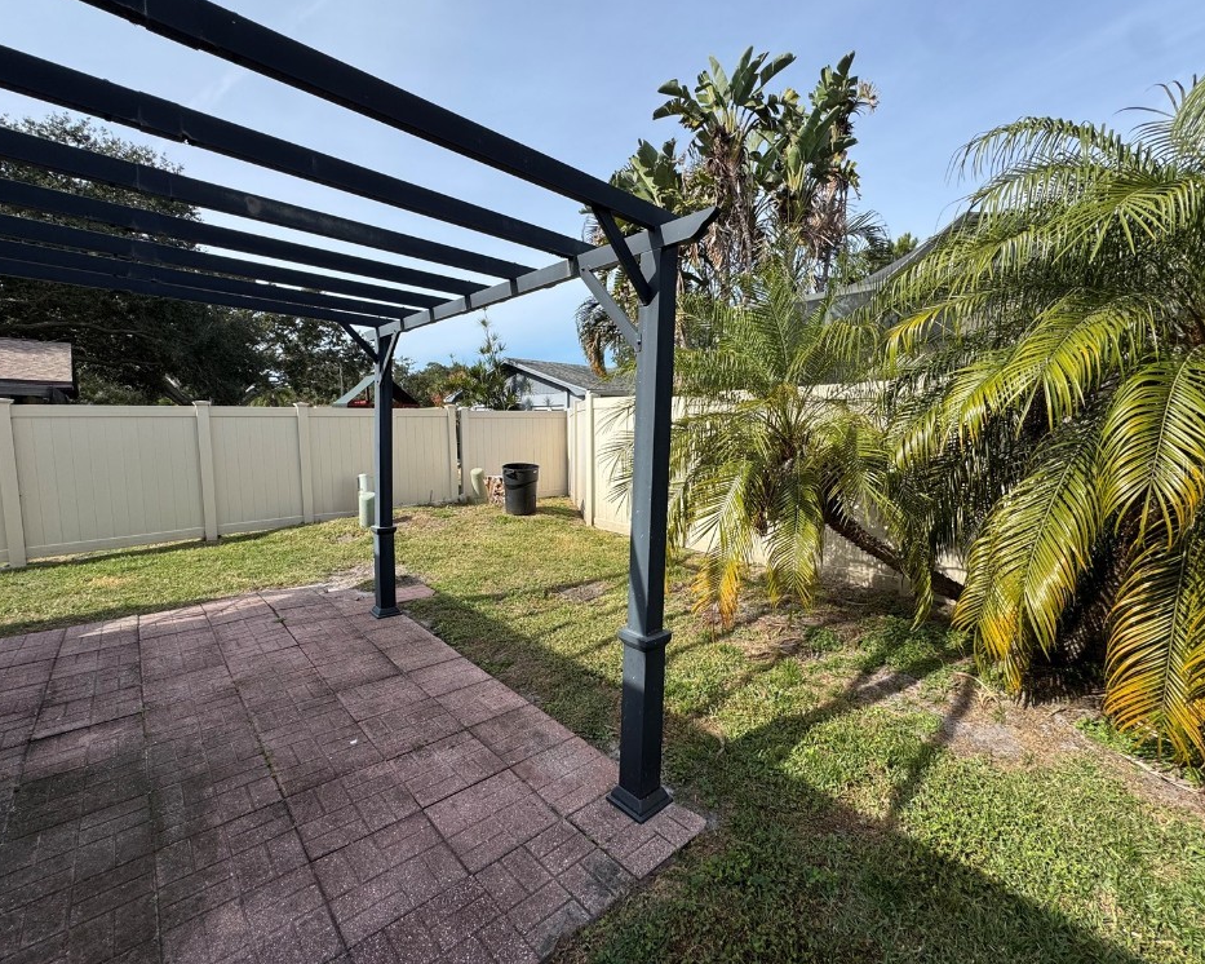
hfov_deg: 96.8
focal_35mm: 15
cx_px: 606
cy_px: 469
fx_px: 535
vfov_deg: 84.0
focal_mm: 2.22
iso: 50
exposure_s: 1/1395
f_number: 2.2
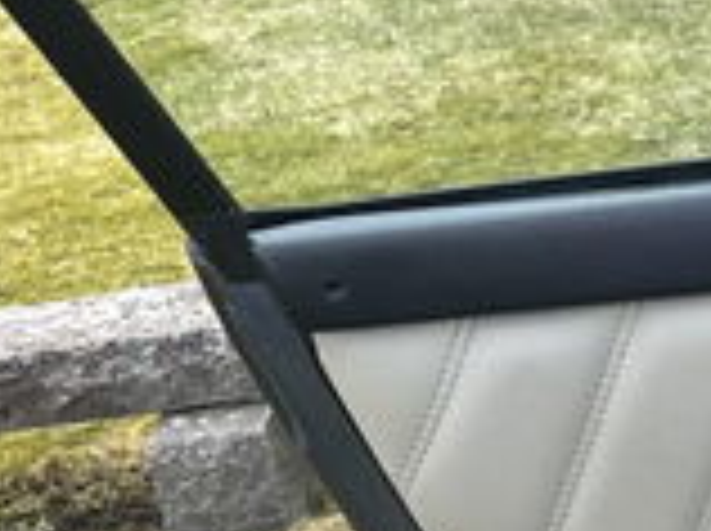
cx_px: 1256
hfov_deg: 14.8
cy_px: 518
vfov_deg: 12.5
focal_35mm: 117
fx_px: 2399
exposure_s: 1/564
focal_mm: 6.86
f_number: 1.78
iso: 80
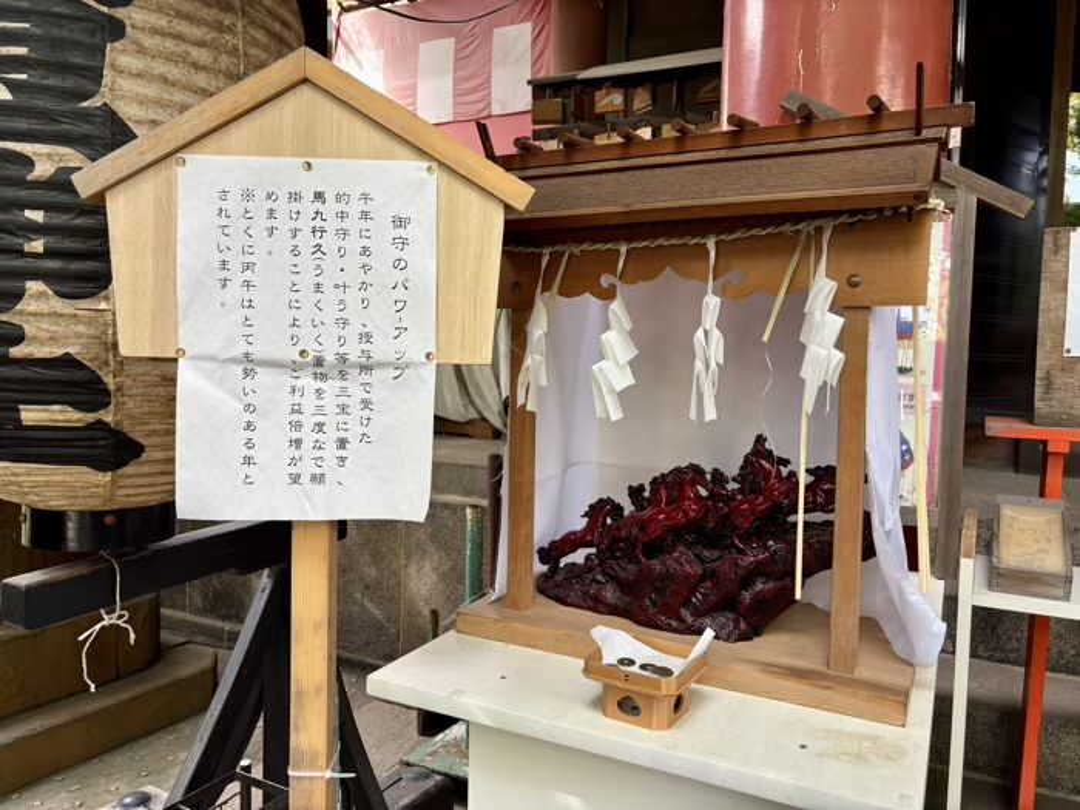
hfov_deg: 67.3
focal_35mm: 26
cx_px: 540
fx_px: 811
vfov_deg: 53.1
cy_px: 405
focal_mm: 5.96
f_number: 1.6
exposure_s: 1/121
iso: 50
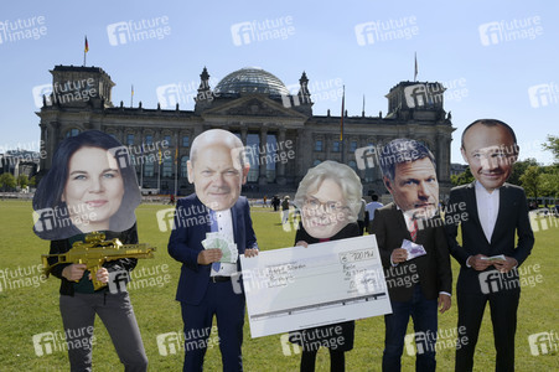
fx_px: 497
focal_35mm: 32
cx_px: 280
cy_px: 186
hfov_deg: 58.8
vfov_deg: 41.1
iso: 250
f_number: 14
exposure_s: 1/250
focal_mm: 32
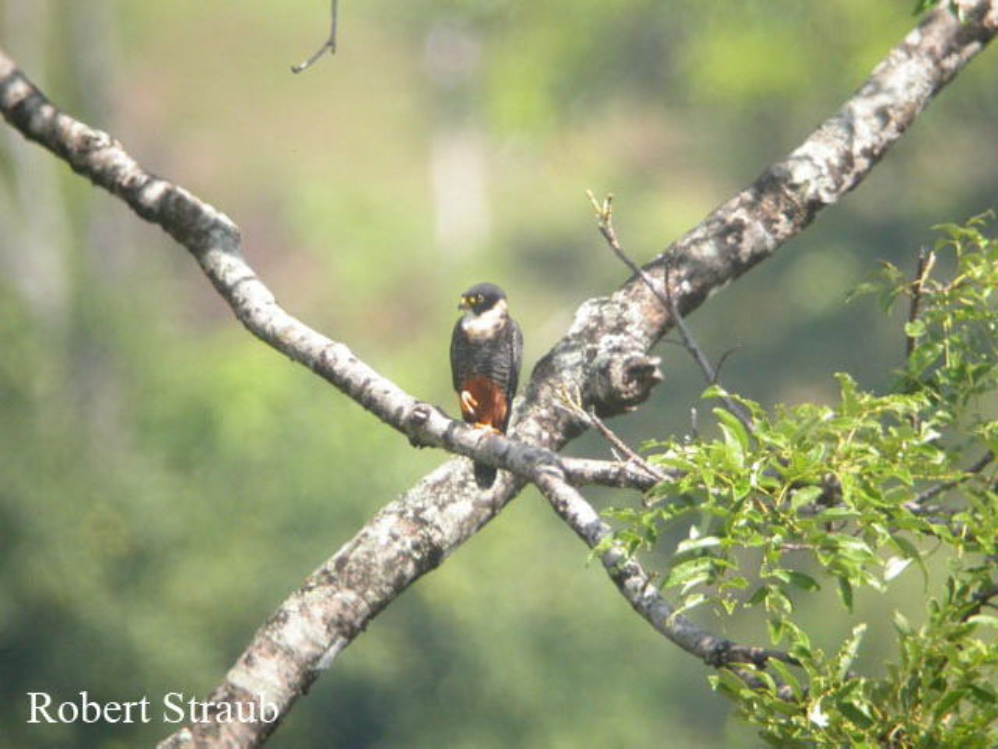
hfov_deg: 17.3
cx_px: 499
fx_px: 3287
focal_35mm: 114
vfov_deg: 13.0
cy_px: 374
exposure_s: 1/125
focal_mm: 23.7
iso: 200
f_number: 6.1
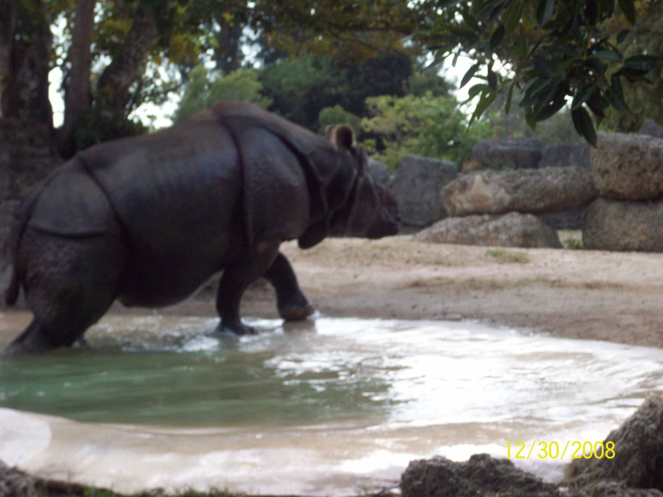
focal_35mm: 111
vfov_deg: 13.3
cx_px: 332
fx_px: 2126
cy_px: 248
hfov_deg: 17.7
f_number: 5.2
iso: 80
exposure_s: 1/151
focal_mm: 18.6
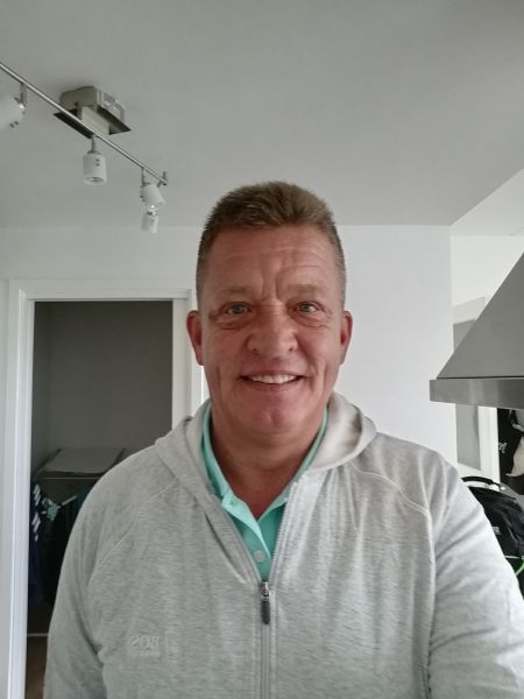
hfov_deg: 53.1
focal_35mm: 26
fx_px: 525
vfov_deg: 67.3
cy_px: 350
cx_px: 262
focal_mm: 3.03
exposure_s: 1/33.3
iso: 100
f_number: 2.2
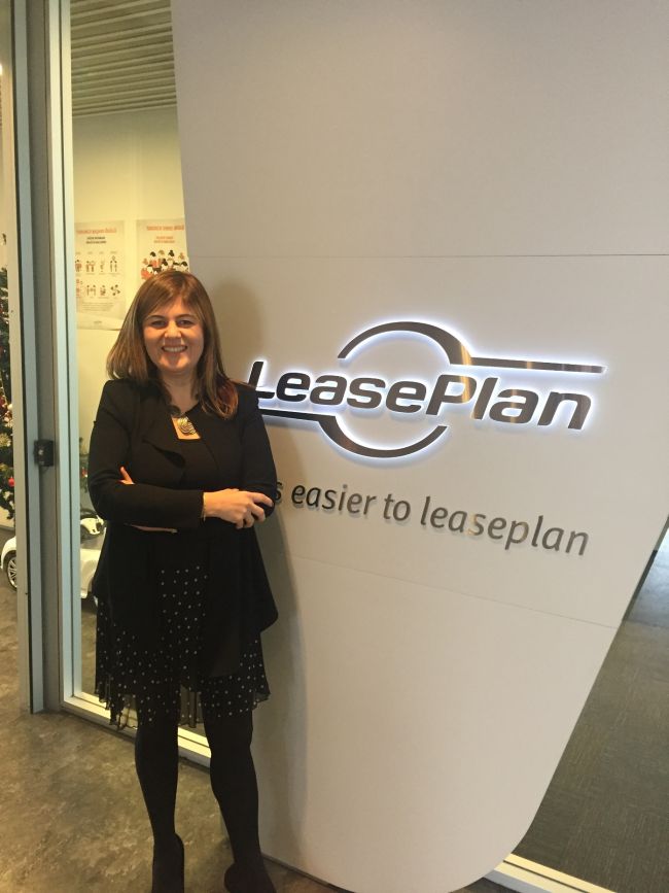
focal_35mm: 29
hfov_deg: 48.2
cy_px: 446
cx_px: 334
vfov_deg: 61.7
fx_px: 747
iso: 200
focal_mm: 4.15
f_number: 2.2
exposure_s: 1/33
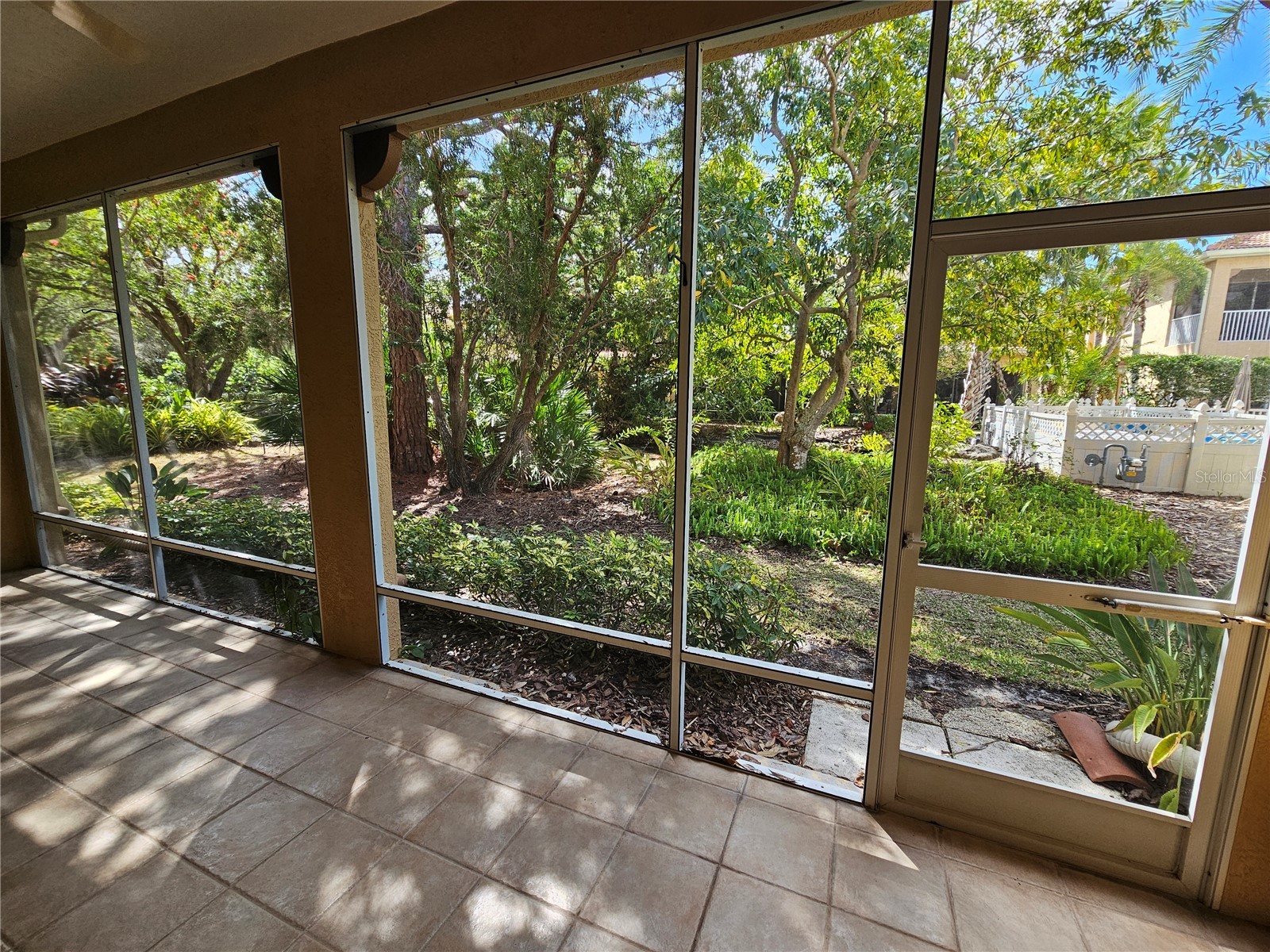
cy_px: 476
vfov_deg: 89.9
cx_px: 635
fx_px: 477
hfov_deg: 106.2
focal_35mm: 13
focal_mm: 2.2
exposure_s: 1/190
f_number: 2.2
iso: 50
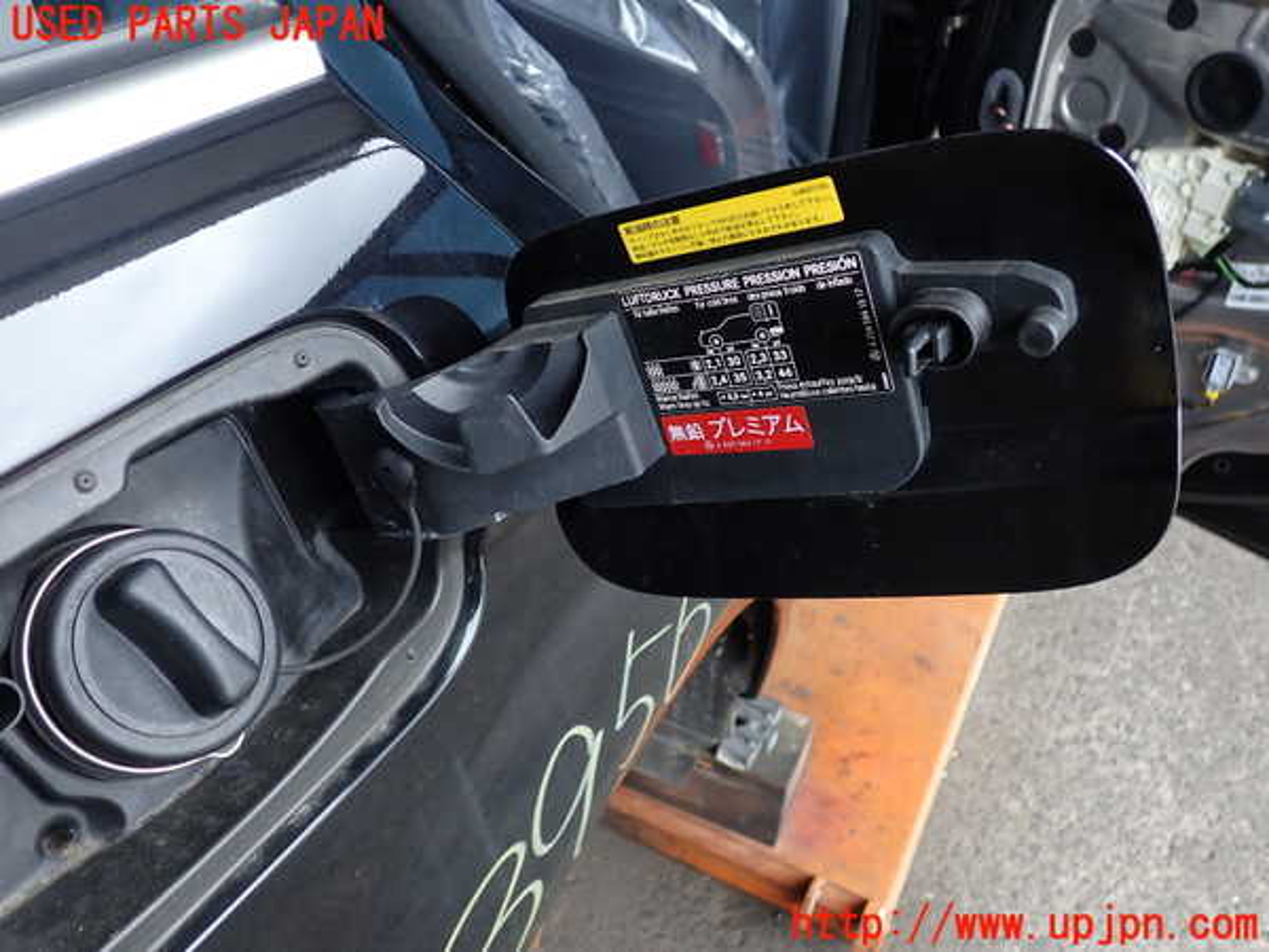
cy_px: 476
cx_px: 634
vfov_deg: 46.8
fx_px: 1100
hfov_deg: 60.0
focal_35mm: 30
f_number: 2.3
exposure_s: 1/100
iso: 100
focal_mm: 5.4
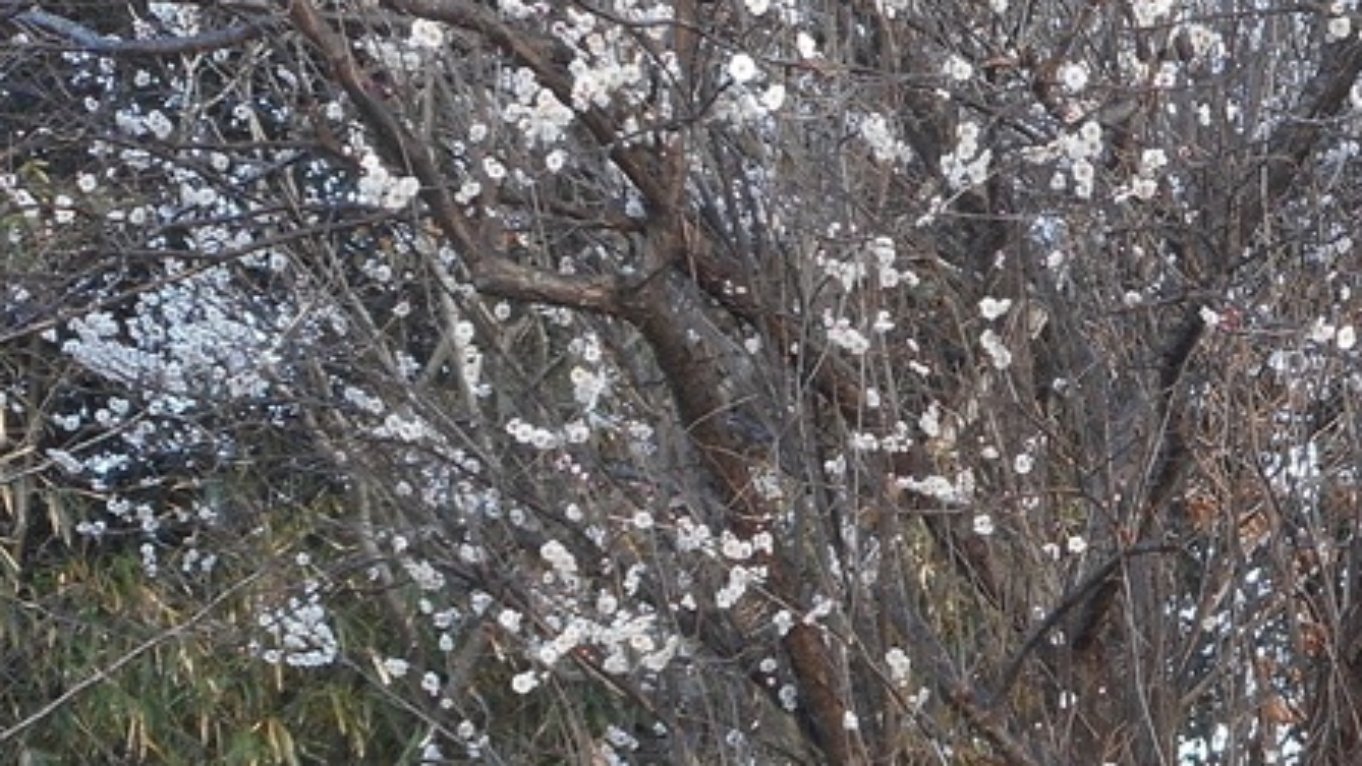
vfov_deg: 9.4
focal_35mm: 129
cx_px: 1344
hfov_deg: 16.3
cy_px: 409
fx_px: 4659
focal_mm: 7.9
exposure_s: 1/30
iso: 140
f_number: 4.7
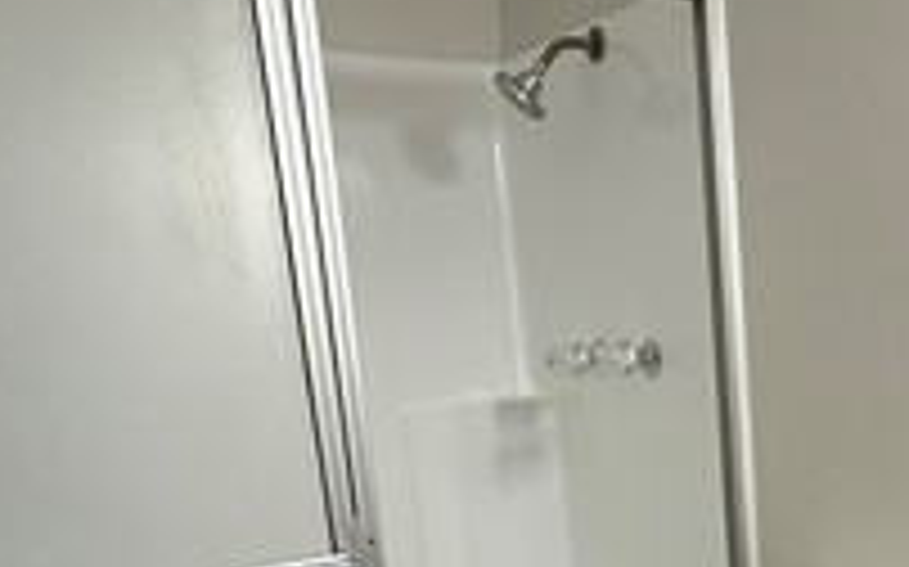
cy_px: 576
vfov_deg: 25.9
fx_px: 1164
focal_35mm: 47
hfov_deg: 39.8
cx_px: 806
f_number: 2.2
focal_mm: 2.22
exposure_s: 1/120
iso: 200
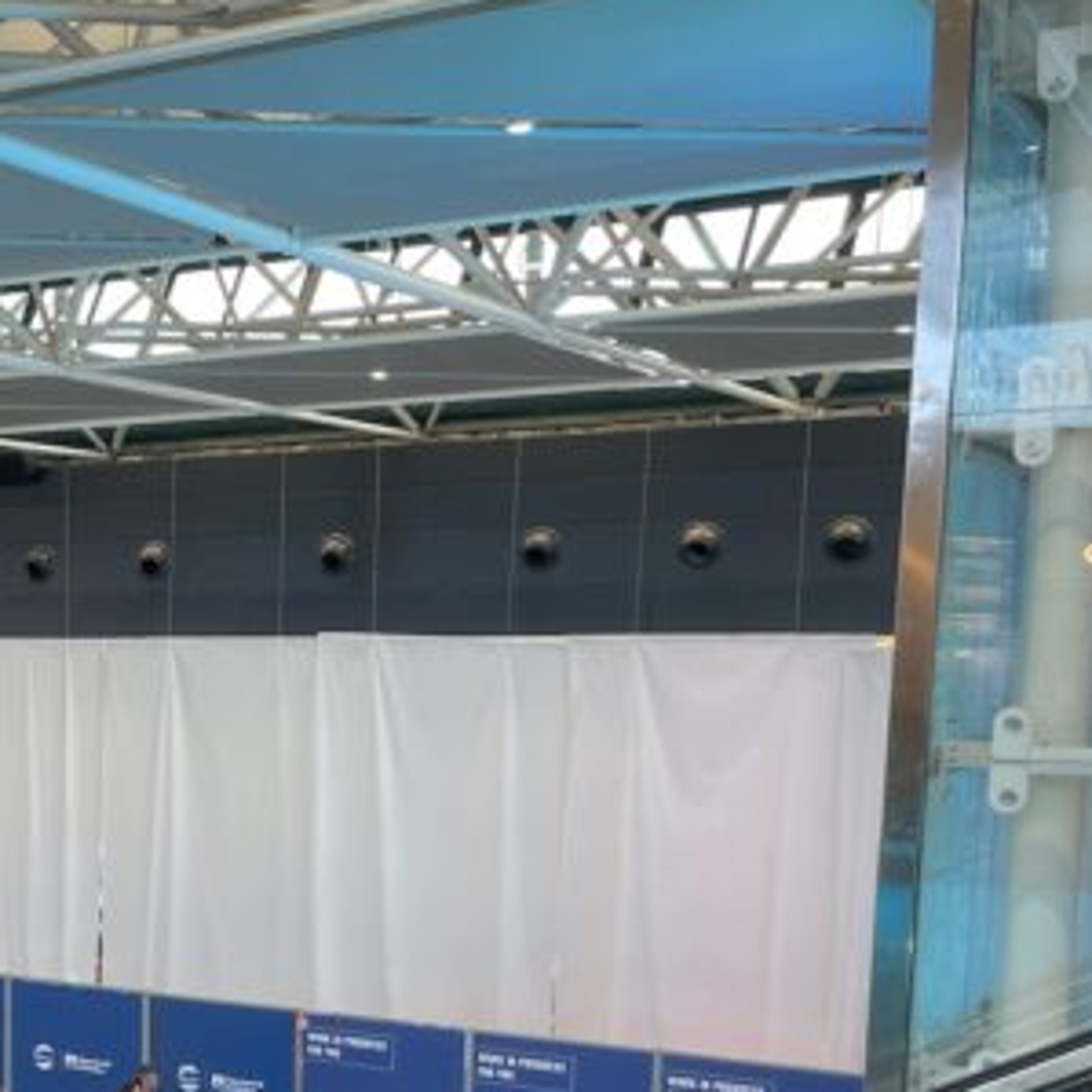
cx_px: -117
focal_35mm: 59
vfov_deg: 28.4
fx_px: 2106
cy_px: 895
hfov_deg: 26.7
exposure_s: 1/100
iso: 100
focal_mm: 5.1
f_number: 1.6
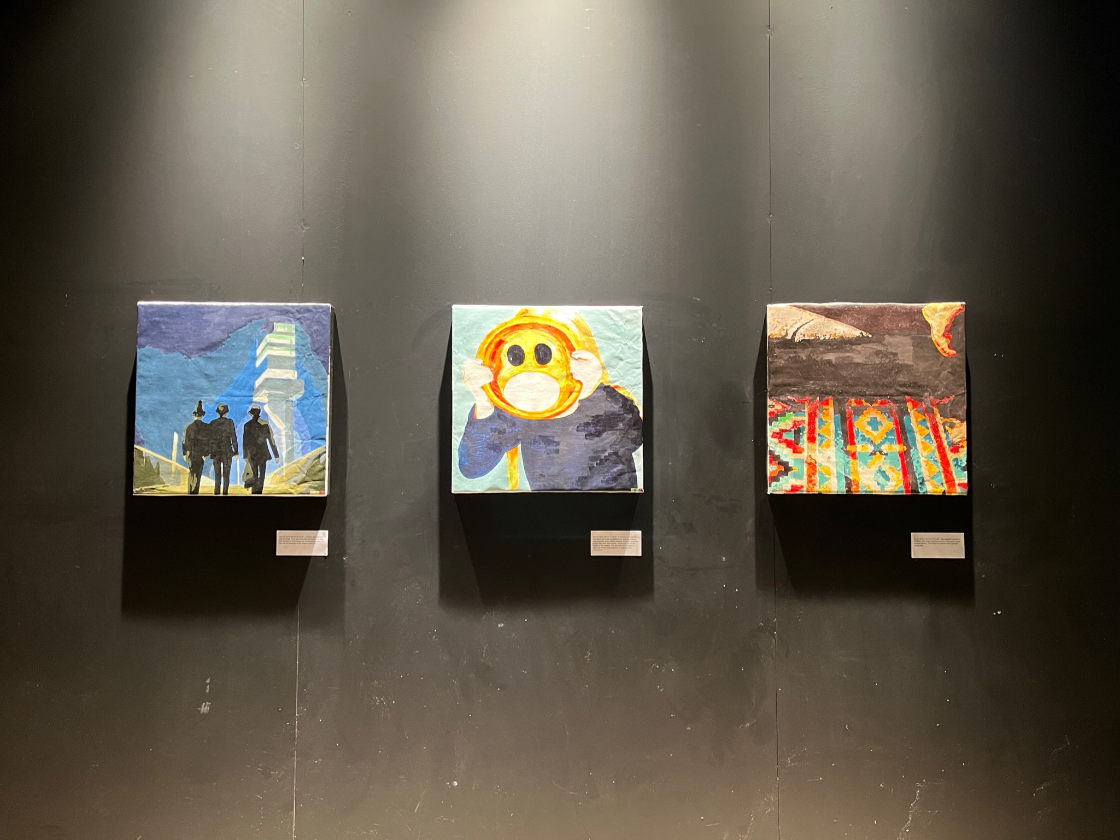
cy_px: 420
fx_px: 841
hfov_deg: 67.3
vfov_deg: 53.0
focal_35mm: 26
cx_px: 560
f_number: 1.6
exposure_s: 1/50
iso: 400
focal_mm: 5.1
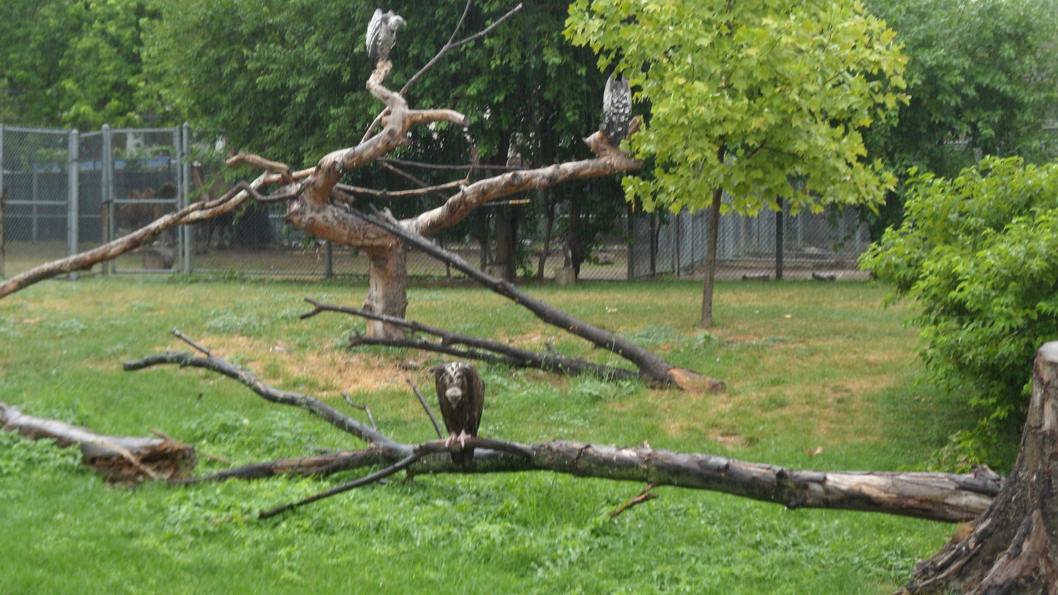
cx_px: 532
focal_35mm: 75
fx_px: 2104
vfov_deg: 16.1
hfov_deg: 28.2
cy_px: 231
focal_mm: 10.6
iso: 100
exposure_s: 1/45
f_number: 4.7
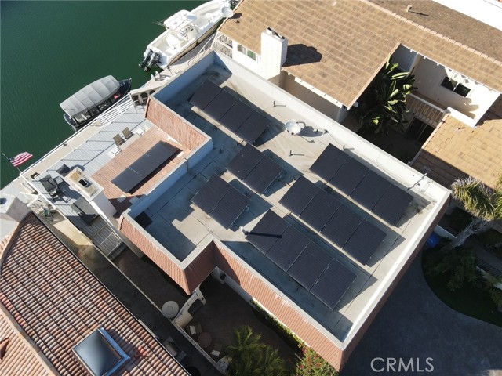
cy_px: 188
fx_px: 348
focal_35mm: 24
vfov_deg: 56.8
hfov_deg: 71.6
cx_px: 251
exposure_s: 1/320
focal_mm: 4.5
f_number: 2.8
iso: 100
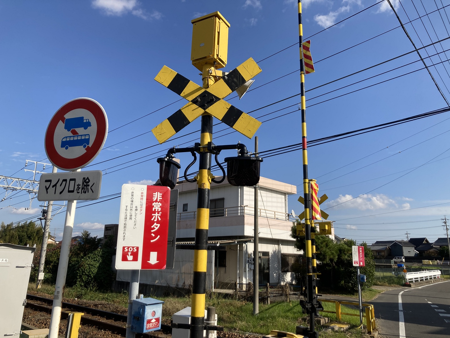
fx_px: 364
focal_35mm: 28
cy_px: 169
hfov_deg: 63.4
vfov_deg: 49.7
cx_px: 225
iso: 20
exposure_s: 1/2288
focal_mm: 3.99
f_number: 1.8
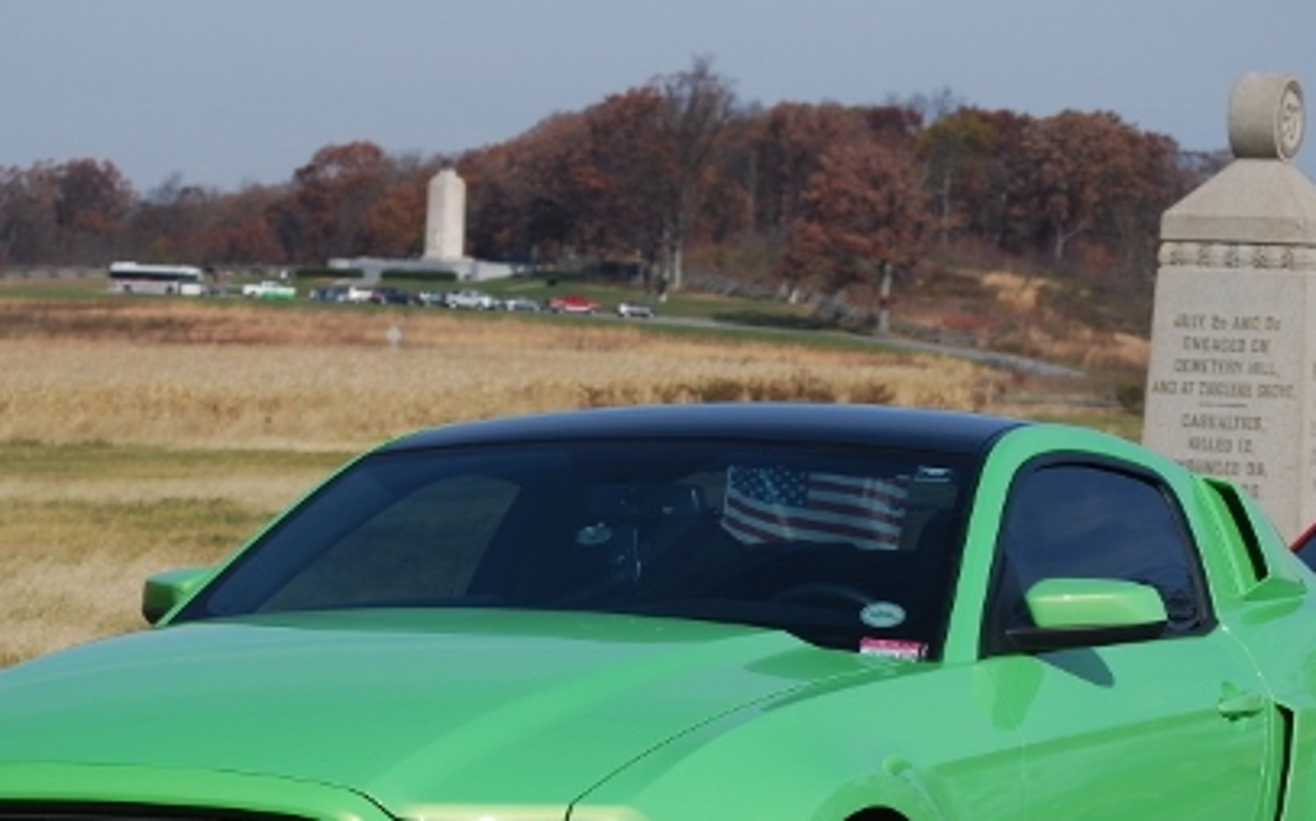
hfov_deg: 13.2
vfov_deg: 8.2
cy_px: 621
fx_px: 5700
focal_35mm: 159
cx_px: 656
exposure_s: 1/500
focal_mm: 66
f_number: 6.3
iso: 100
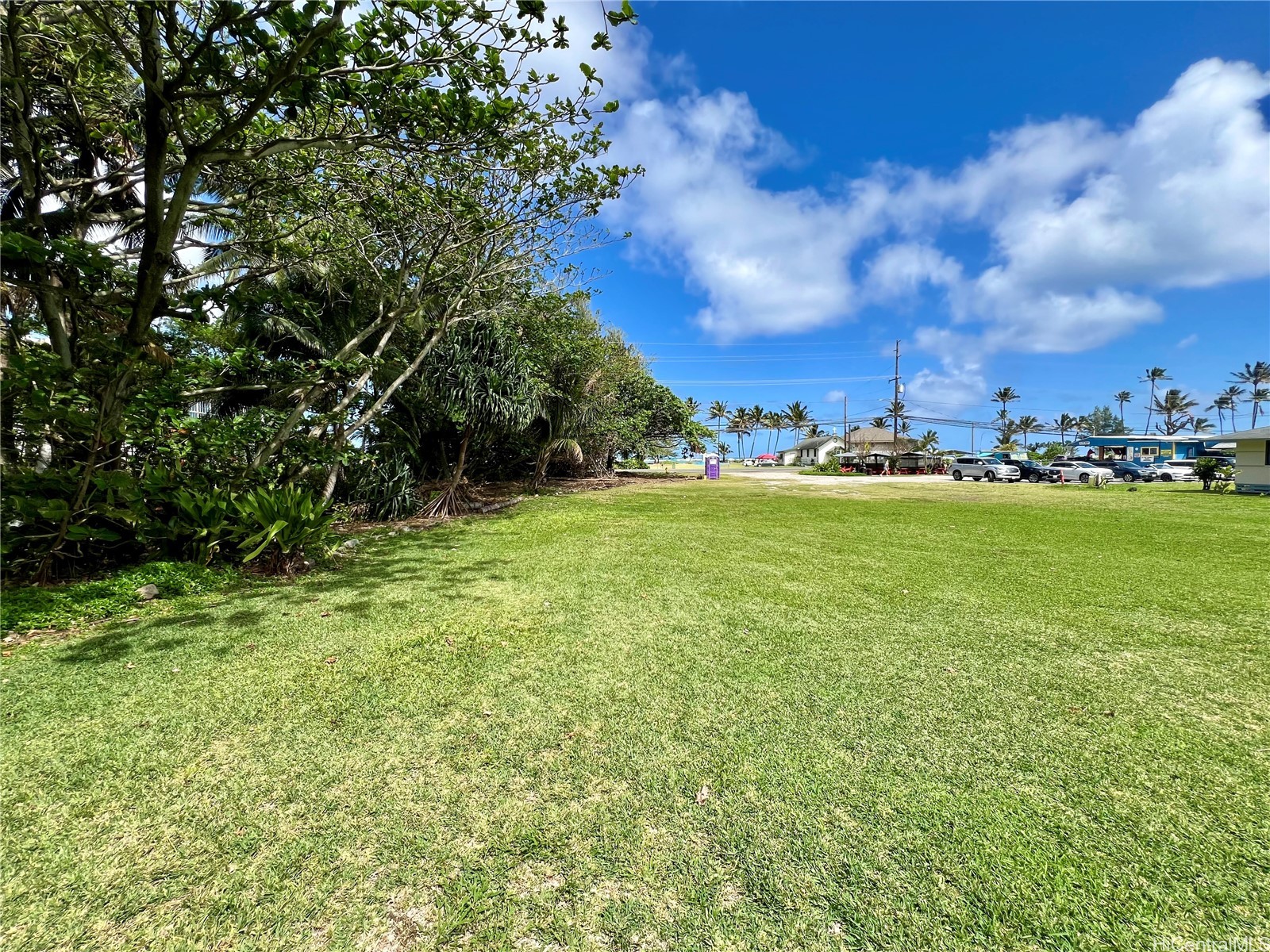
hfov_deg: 106.2
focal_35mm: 13
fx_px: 477
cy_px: 476
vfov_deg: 89.9
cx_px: 635
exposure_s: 1/1393
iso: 32
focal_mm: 1.57
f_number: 1.8
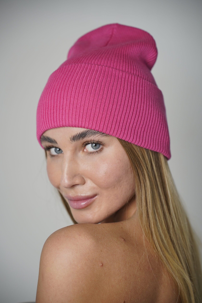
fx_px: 606
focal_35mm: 72
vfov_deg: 28.1
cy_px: 151
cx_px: 101
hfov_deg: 18.9
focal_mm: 71
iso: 250
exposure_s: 1/200
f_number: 2.8
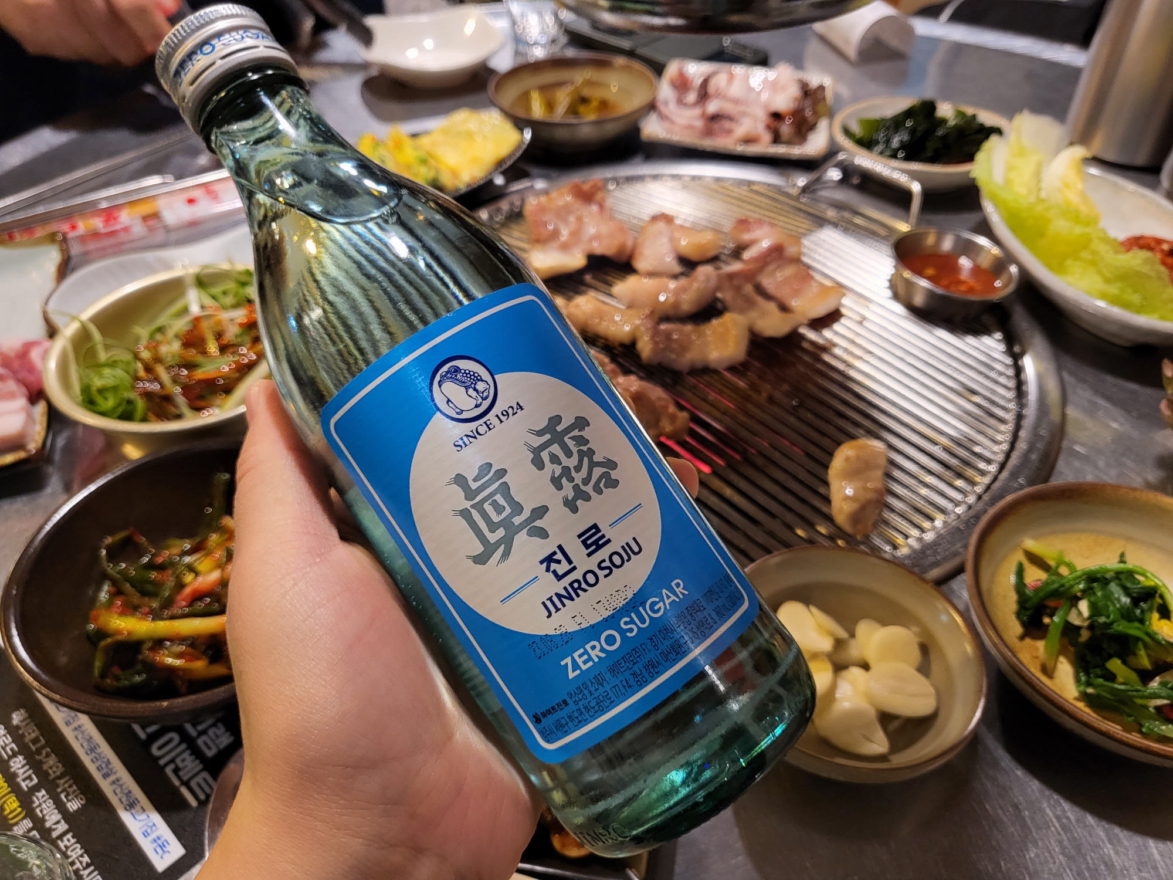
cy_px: 440
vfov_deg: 53.1
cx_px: 586
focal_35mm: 26
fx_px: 881
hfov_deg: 67.3
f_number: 1.8
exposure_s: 1/40
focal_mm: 4.25
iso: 250
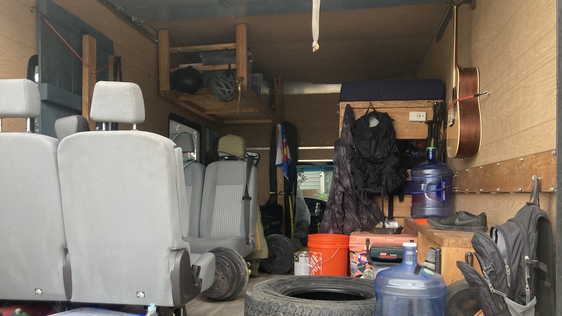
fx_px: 462
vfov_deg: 37.5
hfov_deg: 62.6
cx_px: 281
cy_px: 204
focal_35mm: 31
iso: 80
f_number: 1.8
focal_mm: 3.99
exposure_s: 1/121
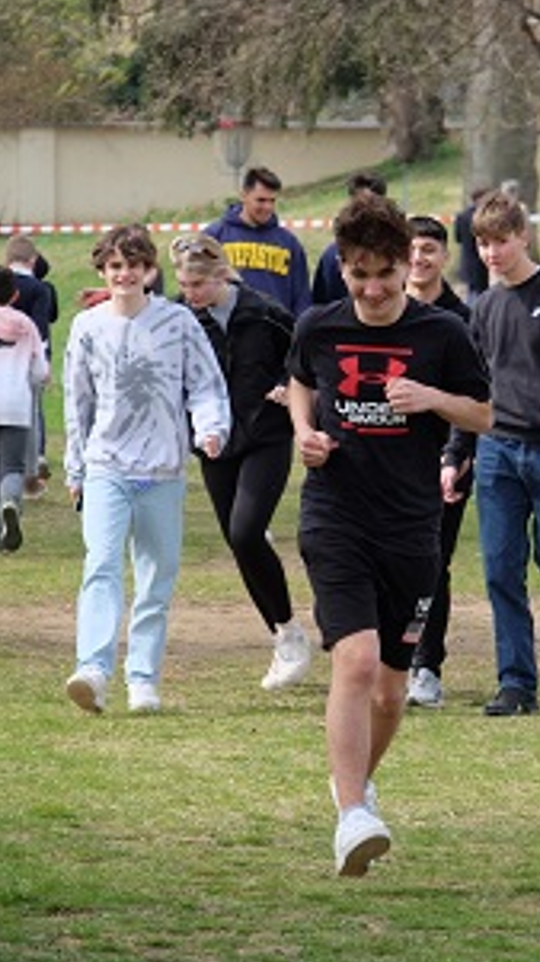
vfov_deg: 6.2
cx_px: 559
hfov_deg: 3.5
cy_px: 471
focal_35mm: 346
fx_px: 8820
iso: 400
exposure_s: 1/420
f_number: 5.6
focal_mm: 135
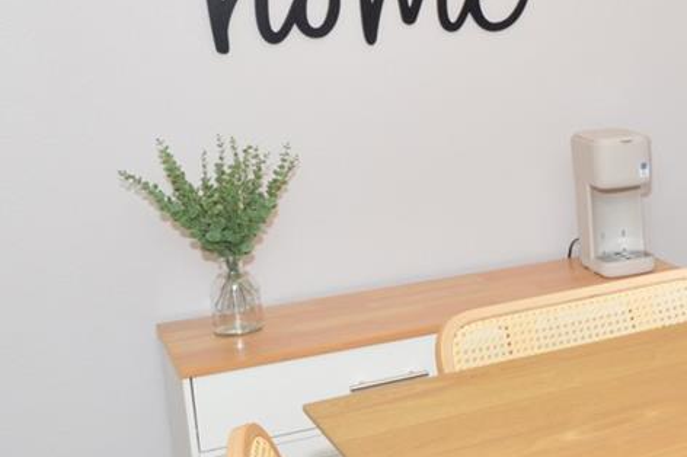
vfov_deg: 22.2
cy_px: 186
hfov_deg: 28.0
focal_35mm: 61
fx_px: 1163
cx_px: 862
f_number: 8
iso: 800
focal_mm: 12
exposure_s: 1/60
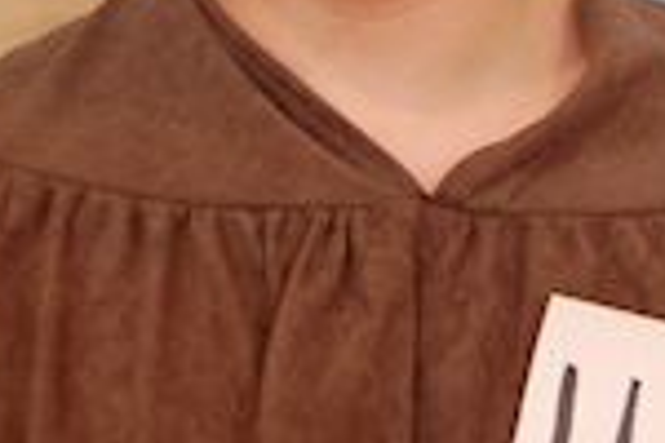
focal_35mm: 117
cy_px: -95
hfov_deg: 17.5
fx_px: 2161
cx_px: 301
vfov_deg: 11.5
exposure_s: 1/20
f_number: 4.2
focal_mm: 26
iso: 800
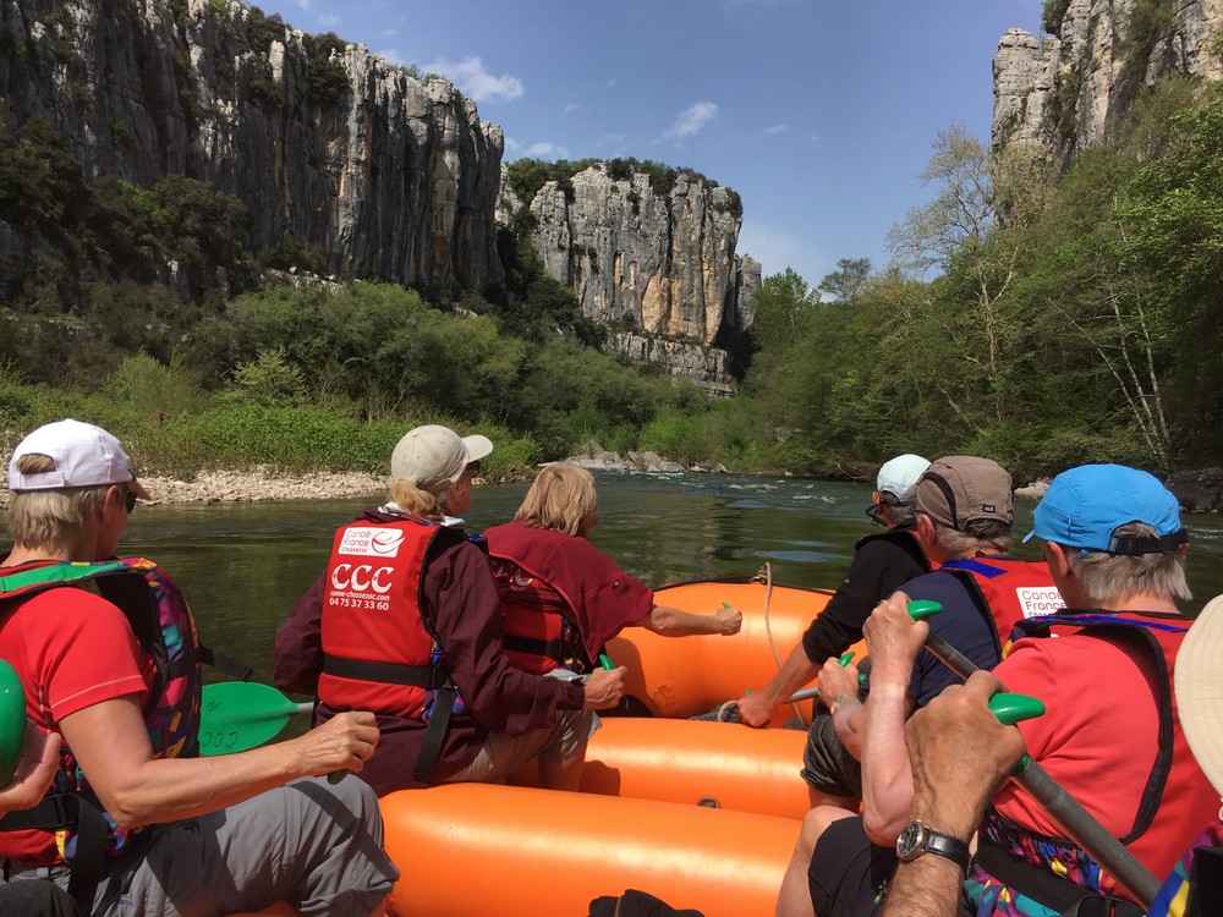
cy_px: 458
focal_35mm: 29
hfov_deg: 61.7
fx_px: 1025
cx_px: 612
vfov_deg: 48.2
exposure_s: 1/1709
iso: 25
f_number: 2.2
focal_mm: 4.15
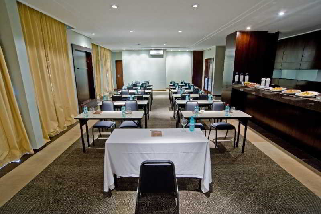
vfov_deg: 67.3
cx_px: 160
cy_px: 107
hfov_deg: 90.0
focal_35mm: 18
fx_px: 160
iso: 400
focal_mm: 18
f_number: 11
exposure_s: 1.3
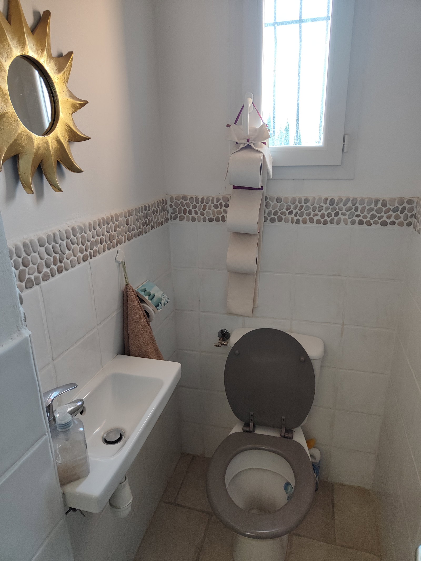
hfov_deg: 58.9
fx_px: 373
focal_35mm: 23
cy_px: 280
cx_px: 210
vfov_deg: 73.9
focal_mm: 5.59
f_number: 1.88
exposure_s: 1/50
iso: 260
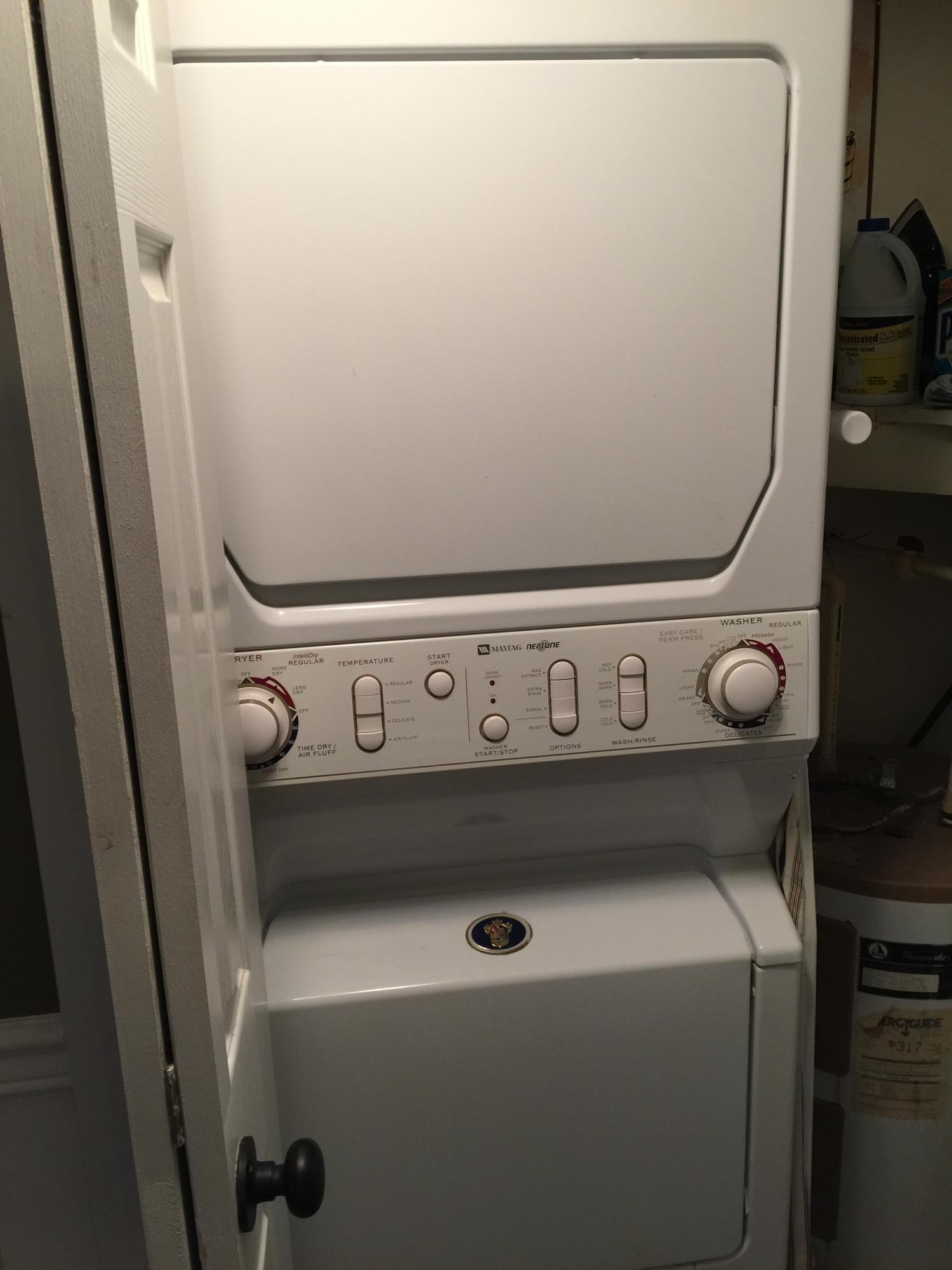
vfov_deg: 61.7
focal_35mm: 29
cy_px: 635
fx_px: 1063
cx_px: 476
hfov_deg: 48.2
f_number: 2.2
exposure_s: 1/15
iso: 40
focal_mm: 4.15
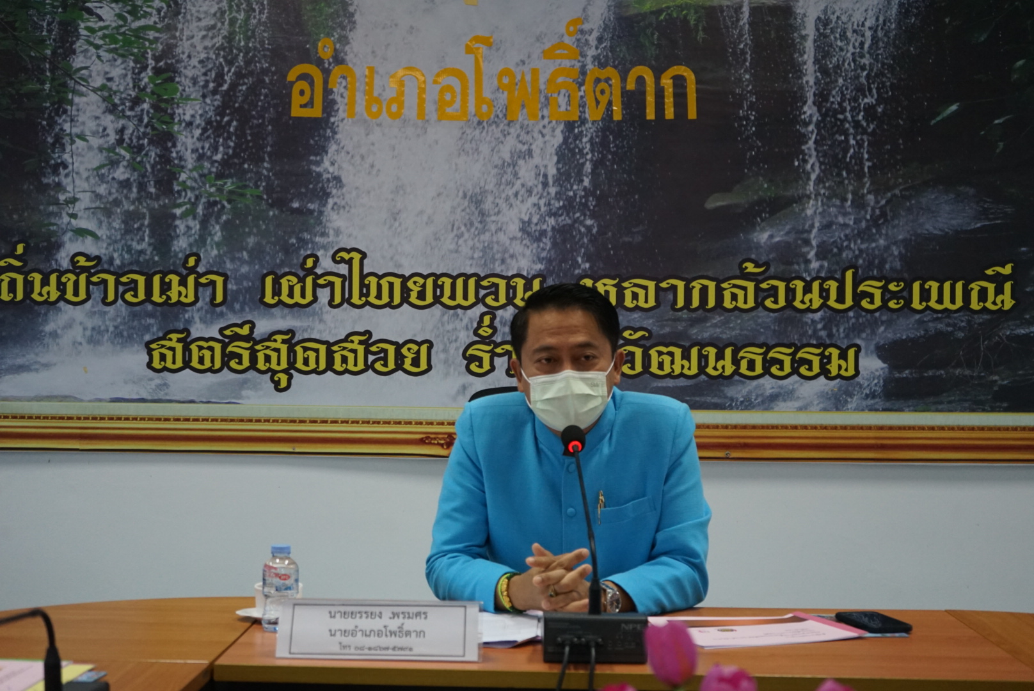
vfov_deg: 26.0
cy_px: 346
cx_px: 517
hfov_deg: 38.2
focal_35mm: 52
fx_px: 1495
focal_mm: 52
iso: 2000
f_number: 5
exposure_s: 1/160
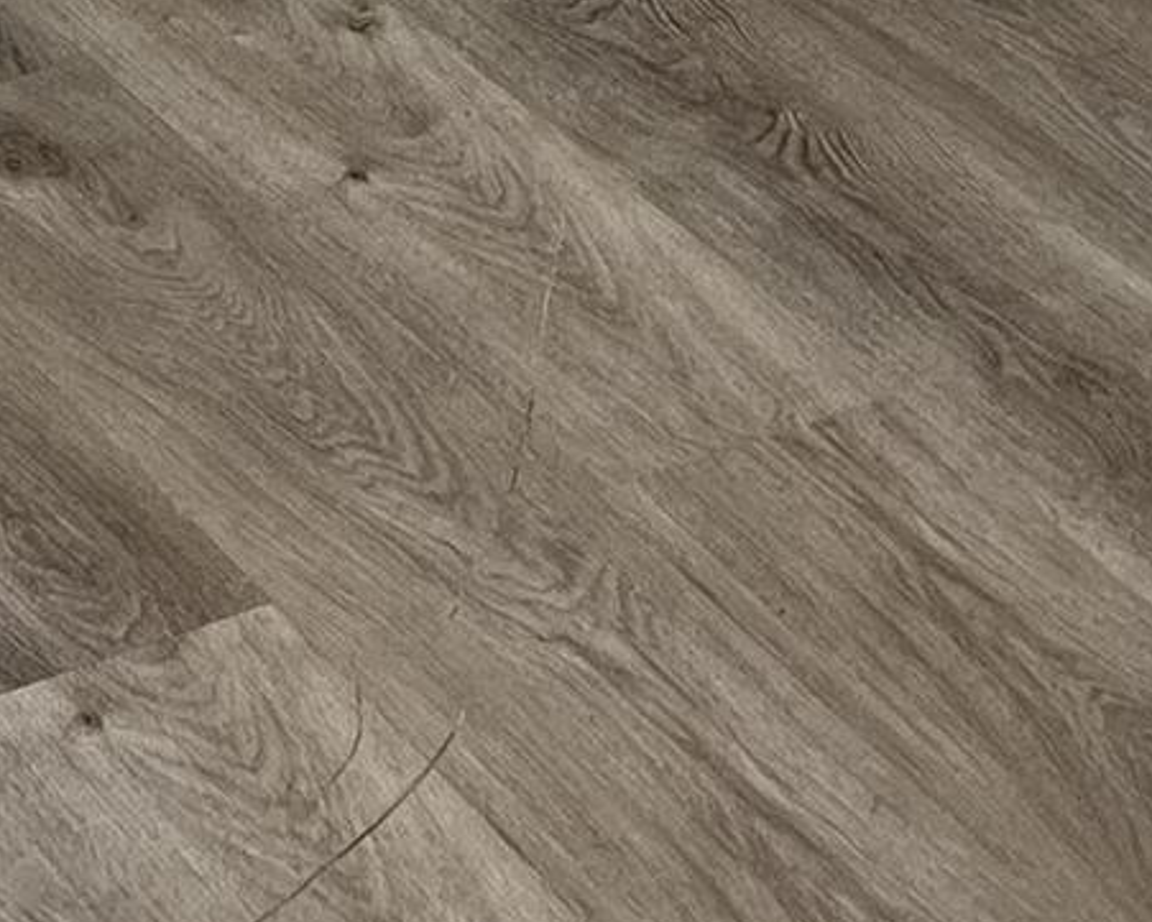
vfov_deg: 8.6
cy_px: -756
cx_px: 876
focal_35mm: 173
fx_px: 5900
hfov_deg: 11.1
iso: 50
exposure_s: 1/120
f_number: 1.5
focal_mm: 5.7
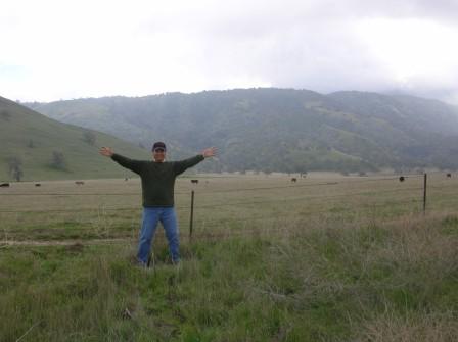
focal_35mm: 35
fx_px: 463
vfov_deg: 40.6
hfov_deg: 52.7
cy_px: 171
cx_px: 229
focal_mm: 5.8
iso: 50
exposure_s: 1/144
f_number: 5.6
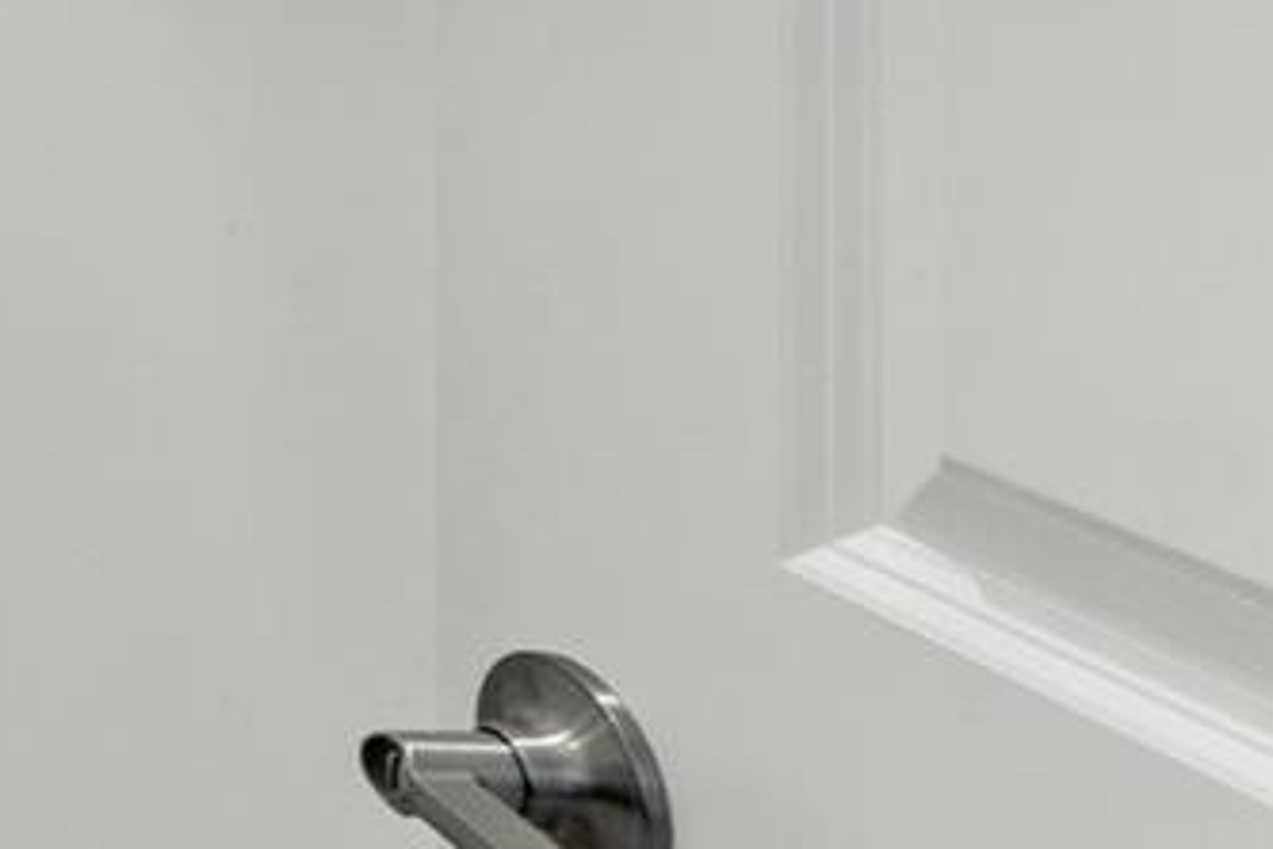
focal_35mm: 72
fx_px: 2546
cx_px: -1521
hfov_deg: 16.8
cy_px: -539
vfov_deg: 16.6
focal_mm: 10
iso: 200
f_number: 10
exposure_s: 1.3
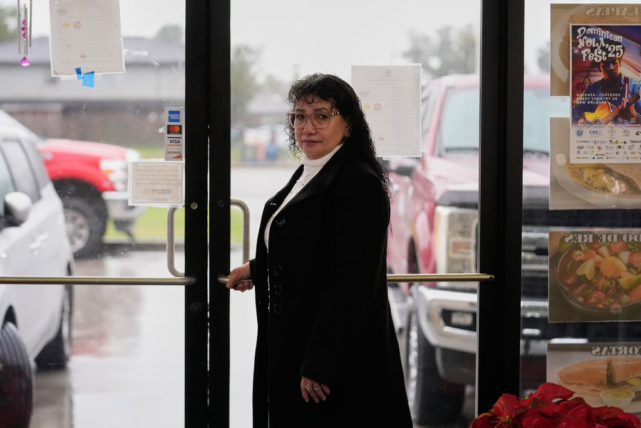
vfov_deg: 17.1
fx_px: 1425
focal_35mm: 80
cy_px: 214
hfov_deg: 25.4
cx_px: 320
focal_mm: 80
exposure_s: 1/400
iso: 5000
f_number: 2.8
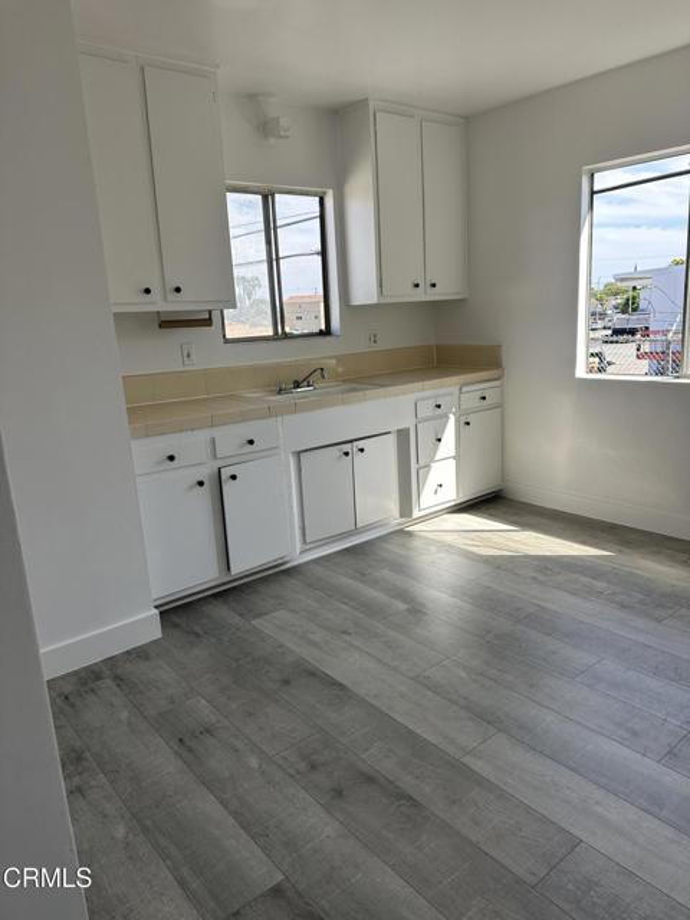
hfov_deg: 56.8
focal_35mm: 24
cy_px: 460
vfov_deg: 71.6
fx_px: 638
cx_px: 345
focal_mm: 6.86
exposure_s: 1/962
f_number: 1.78
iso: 80
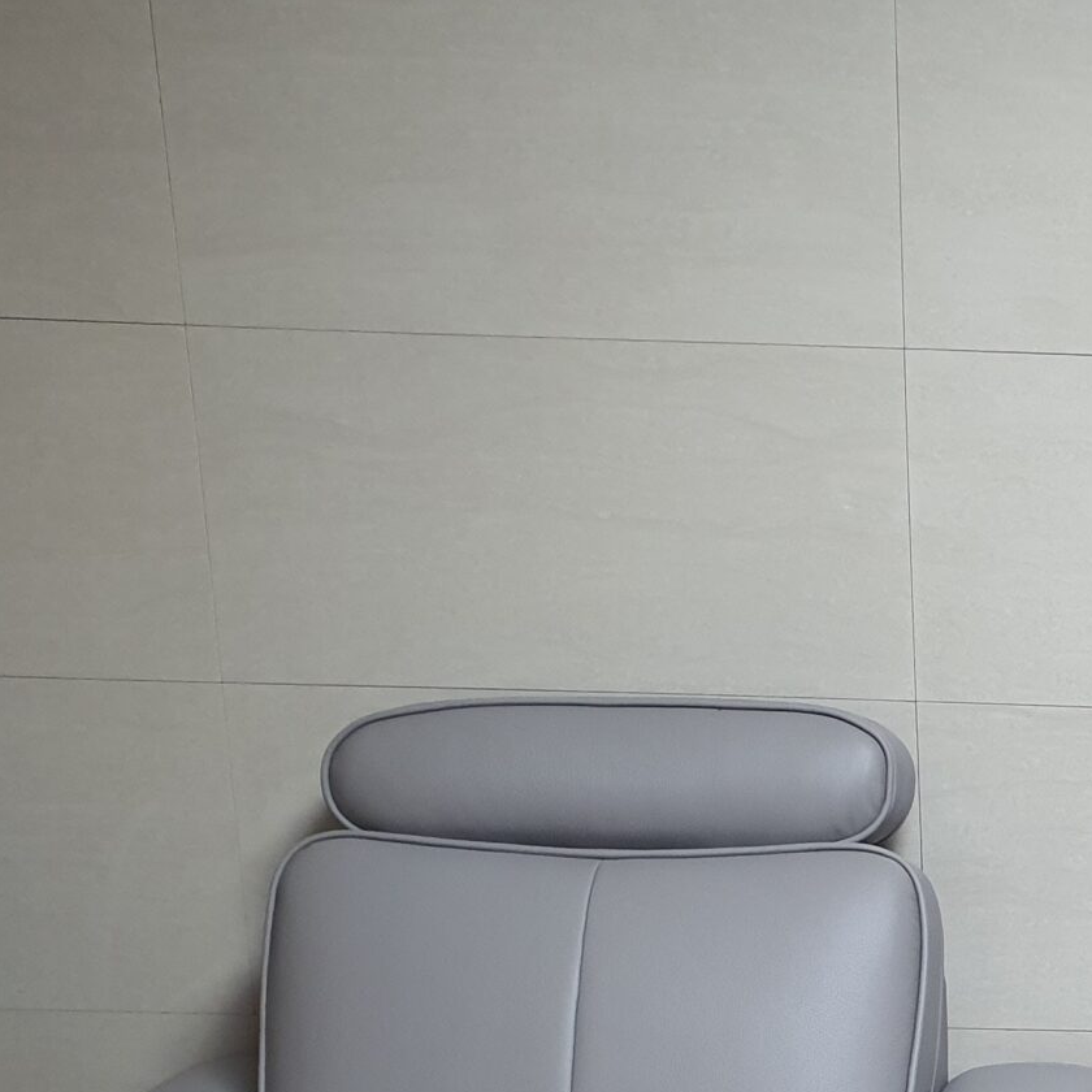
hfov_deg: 22.1
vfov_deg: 23.8
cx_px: 1430
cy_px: 1028
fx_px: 2498
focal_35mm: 70
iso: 200
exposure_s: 1/40
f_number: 2.4
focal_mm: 4.3
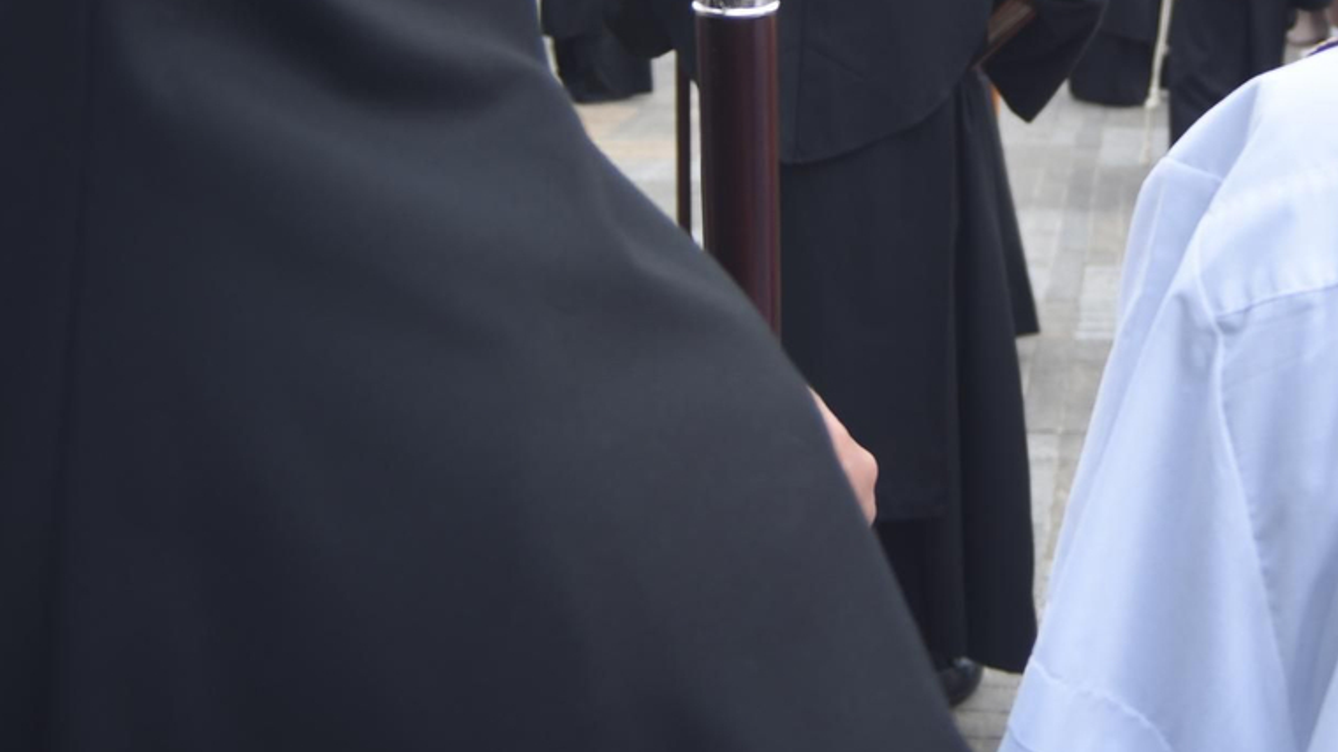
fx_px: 2270
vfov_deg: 17.9
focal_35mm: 64
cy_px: -132
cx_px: 1092
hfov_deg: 31.9
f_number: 5.6
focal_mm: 29
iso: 180
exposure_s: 1/320
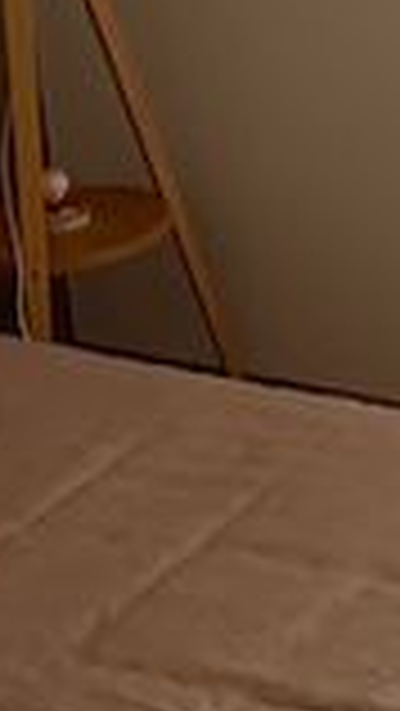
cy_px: 22
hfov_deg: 12.0
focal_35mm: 99
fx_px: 1865
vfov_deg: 20.9
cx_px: 494
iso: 640
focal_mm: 6.76
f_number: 1.78
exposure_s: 1/60
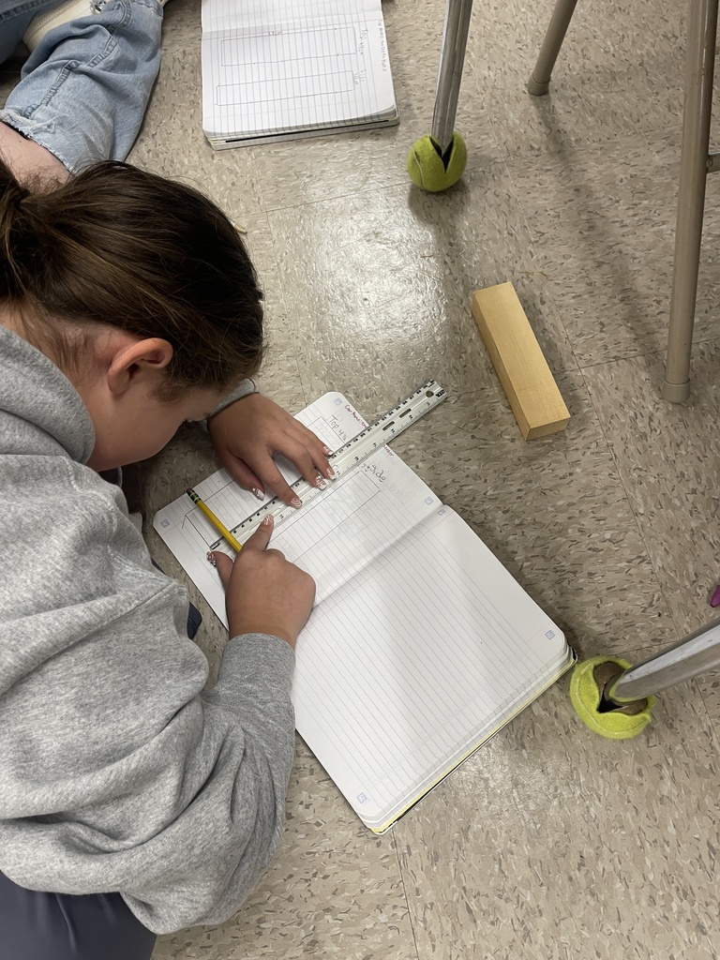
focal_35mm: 25
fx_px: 693
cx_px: 360
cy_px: 480
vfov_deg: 69.4
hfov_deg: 54.9
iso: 80
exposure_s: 1/60
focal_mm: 5.1
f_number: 1.6
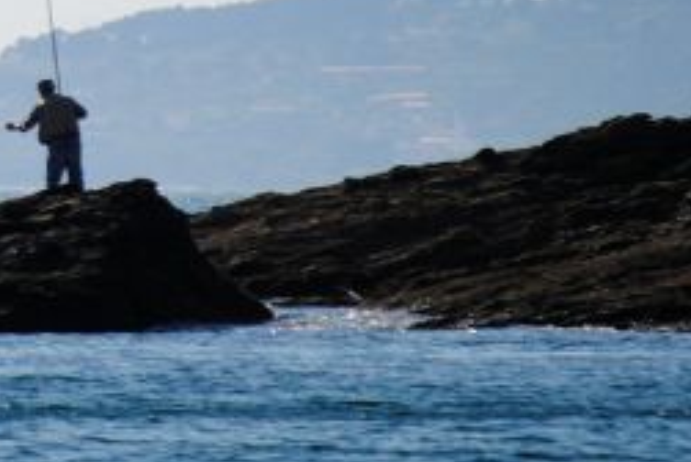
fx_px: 18409
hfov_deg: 2.1
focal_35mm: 958
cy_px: -76
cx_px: -140
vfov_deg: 1.4
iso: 200
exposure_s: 1/1600
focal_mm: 200
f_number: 5.6
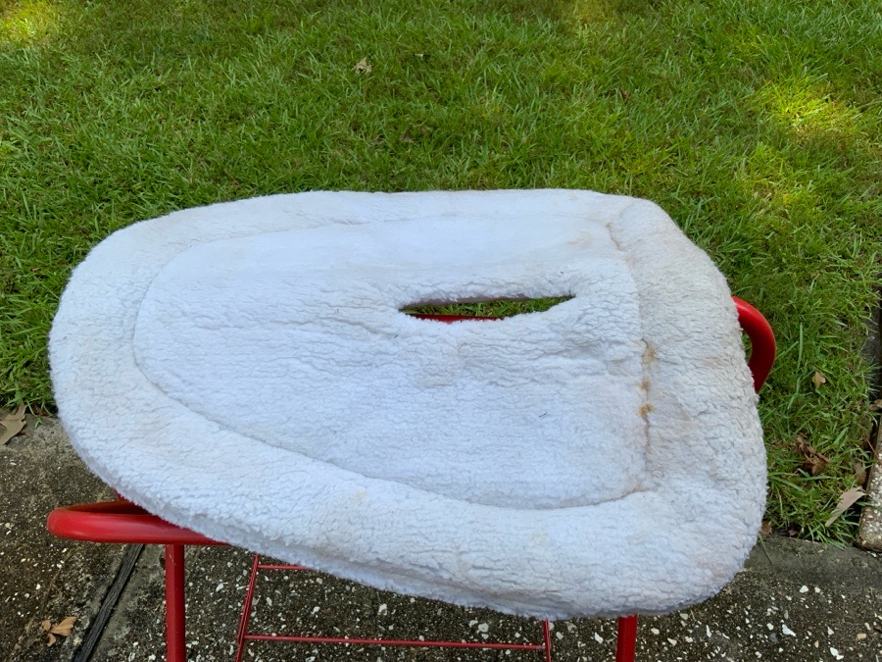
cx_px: 441
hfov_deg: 61.7
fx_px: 739
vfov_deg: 48.2
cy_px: 331
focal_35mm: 29
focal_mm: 3
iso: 16
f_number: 1.8
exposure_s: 1/1098
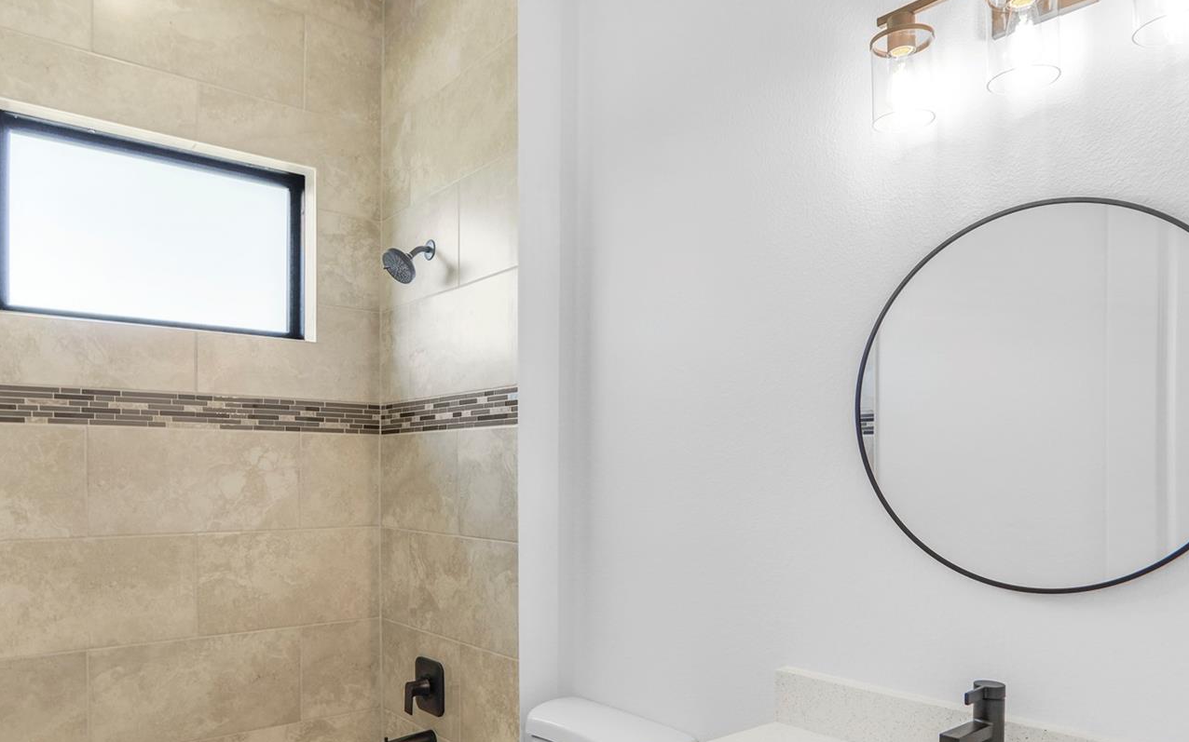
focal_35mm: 23
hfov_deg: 77.0
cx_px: 550
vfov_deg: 52.6
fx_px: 745
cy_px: 444
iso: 100
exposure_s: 1/80
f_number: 3.2
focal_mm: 12
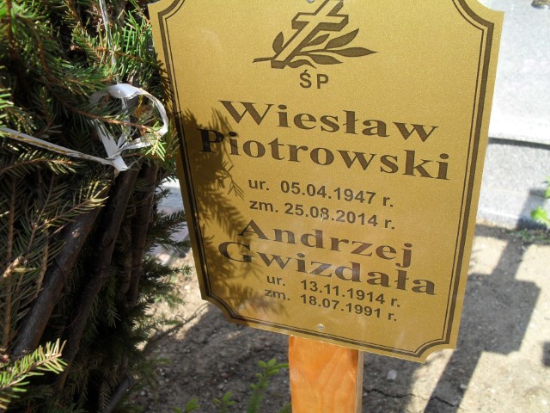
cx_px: 275
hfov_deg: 52.6
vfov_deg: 40.7
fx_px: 556
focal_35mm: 35
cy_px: 206
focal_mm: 6.3
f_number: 3.2
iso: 100
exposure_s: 1/500
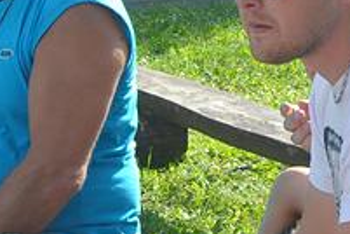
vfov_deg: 3.9
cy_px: 27
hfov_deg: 5.9
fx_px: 3384
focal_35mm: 348
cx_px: 57
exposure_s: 1/400
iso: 640
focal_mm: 55
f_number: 10
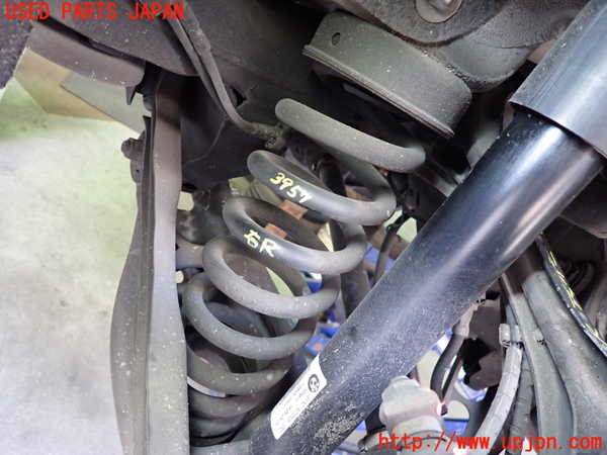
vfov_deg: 54.9
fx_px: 438
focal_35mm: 25
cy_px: 228
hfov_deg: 69.4
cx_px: 304
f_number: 2
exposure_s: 1/30
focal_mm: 4.5
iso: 640
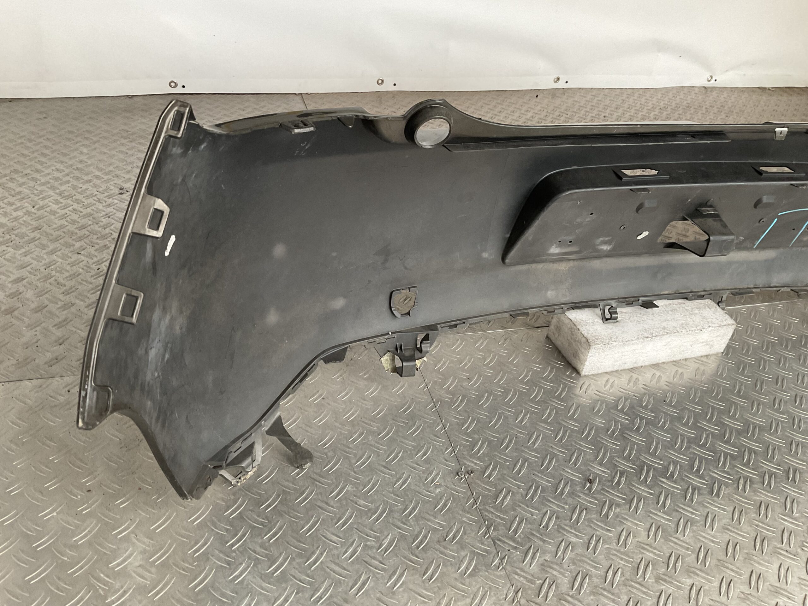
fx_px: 677
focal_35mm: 29
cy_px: 303
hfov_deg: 61.7
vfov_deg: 48.2
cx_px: 404
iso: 125
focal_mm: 3
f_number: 1.8
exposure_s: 1/50
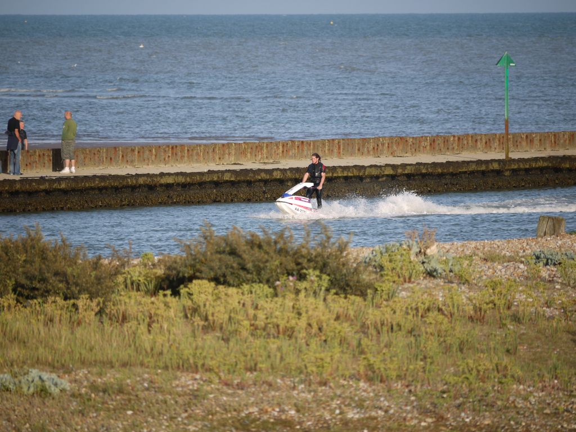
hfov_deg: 5.0
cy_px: 216
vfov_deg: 3.7
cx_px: 288
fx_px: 6656
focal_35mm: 400
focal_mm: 200
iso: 100
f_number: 5.6
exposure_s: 1/400
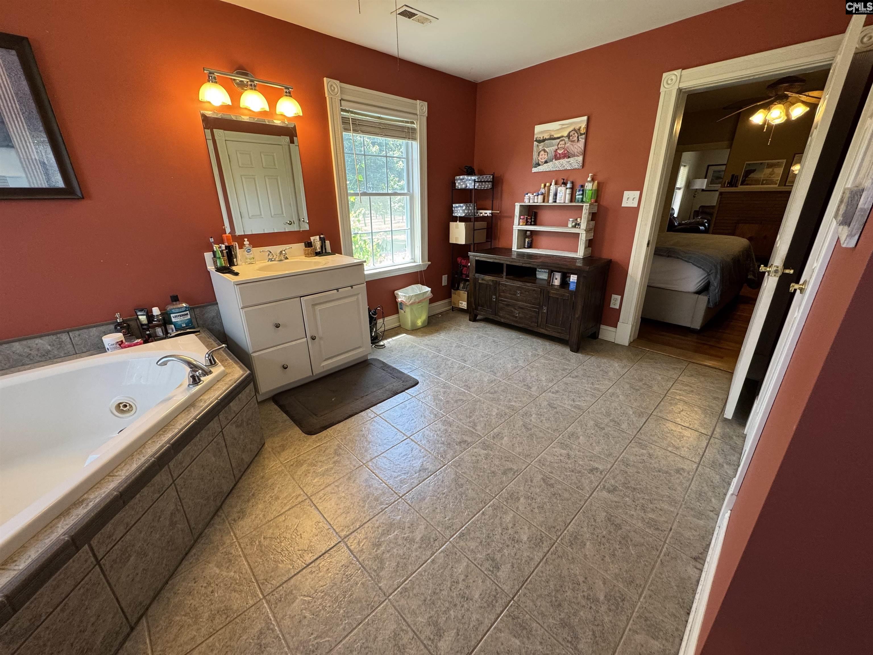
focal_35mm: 14
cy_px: 328
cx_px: 436
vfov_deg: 85.7
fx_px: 353
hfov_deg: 102.1
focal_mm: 2.22
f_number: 2.2
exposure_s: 1/120
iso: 160
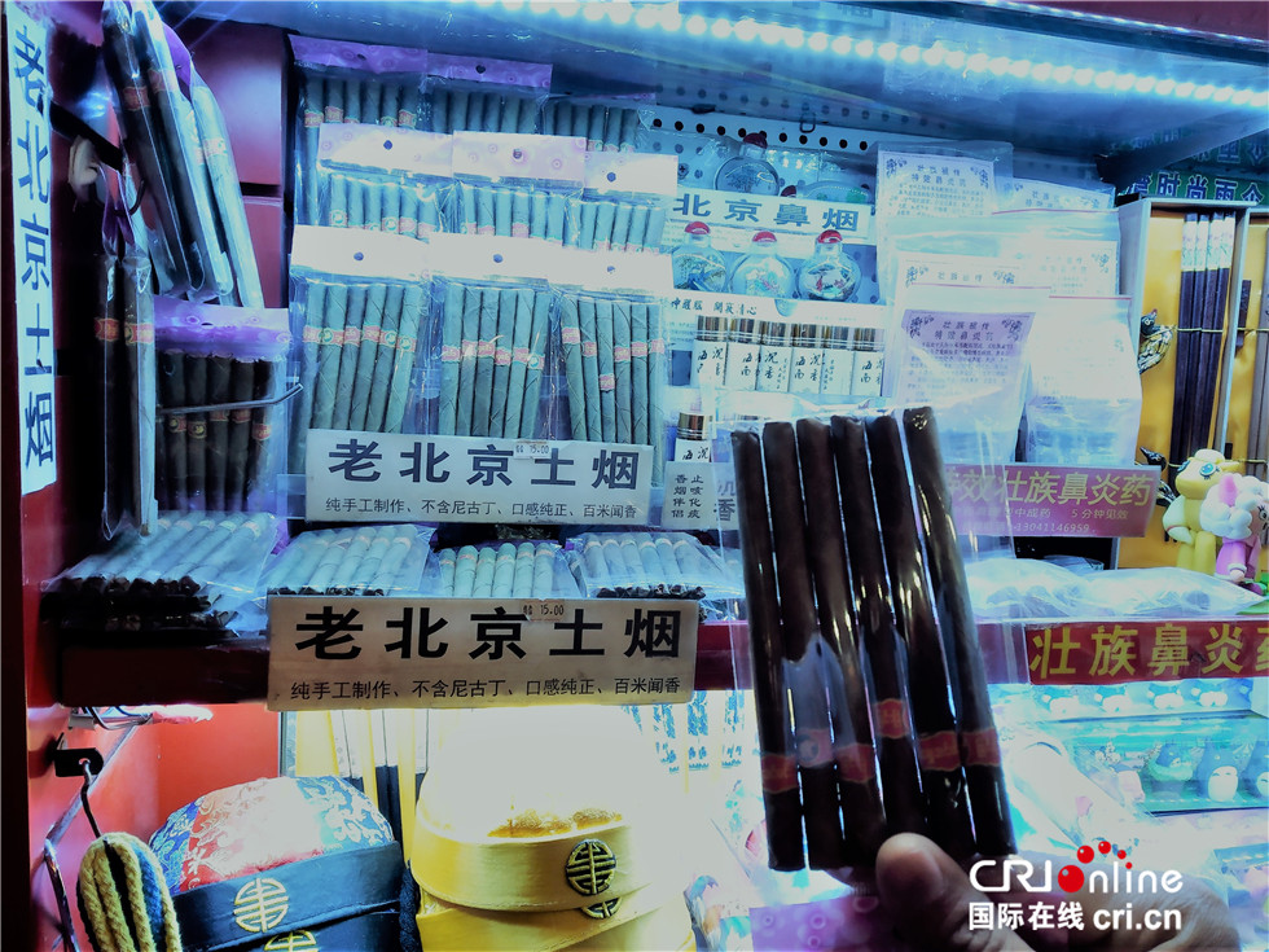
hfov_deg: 67.3
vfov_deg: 53.1
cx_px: 634
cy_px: 476
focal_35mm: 26
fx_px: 953
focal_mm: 3.82
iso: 320
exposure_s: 1/33
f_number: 2.2
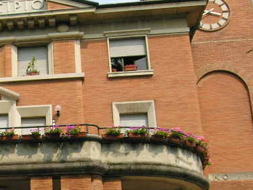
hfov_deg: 27.9
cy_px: 167
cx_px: -5
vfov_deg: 22.1
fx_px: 475
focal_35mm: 65
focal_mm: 6.1
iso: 50
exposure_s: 1/214
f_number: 5.7
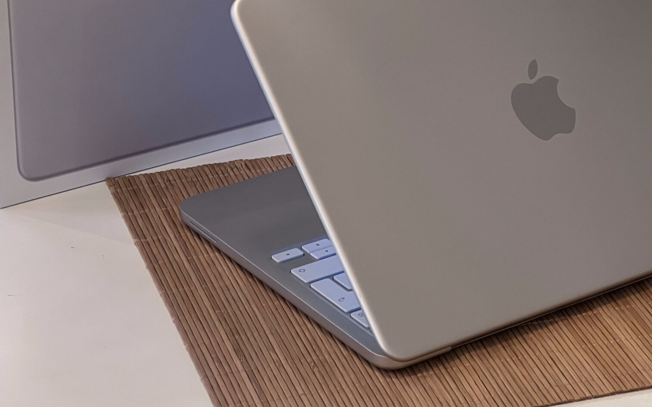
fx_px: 2452
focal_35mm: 138
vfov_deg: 9.5
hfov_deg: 15.1
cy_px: 35
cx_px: 420
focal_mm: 9
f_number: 2.8
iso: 200
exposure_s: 1/65
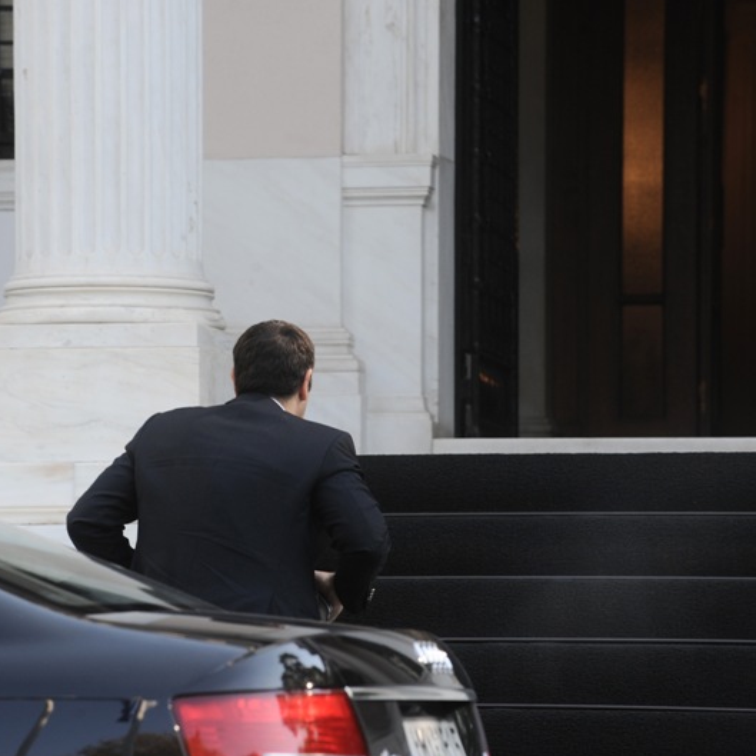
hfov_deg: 7.2
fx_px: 6029
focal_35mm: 244
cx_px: 326
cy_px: 379
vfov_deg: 7.2
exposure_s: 1/320
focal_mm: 190
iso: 500
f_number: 7.1
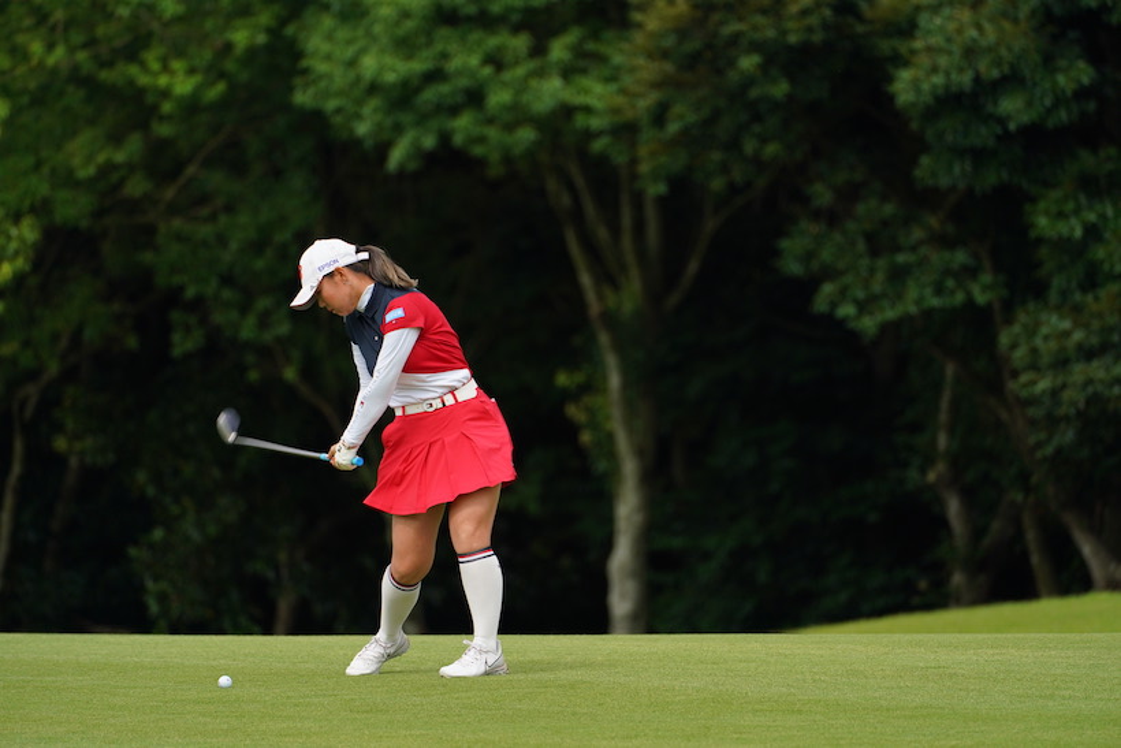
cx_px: 560
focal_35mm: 400
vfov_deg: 3.4
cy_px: 374
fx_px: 12457
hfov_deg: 5.2
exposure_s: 1/1000
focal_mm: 400
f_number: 6.3
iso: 400
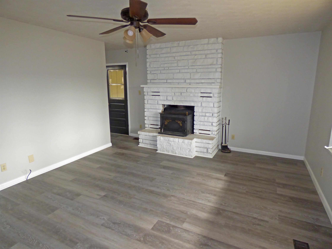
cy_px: 124
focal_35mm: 20
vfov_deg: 66.0
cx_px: 166
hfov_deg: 81.7
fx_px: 192
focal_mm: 3.58
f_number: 2.8
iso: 400
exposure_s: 1/60
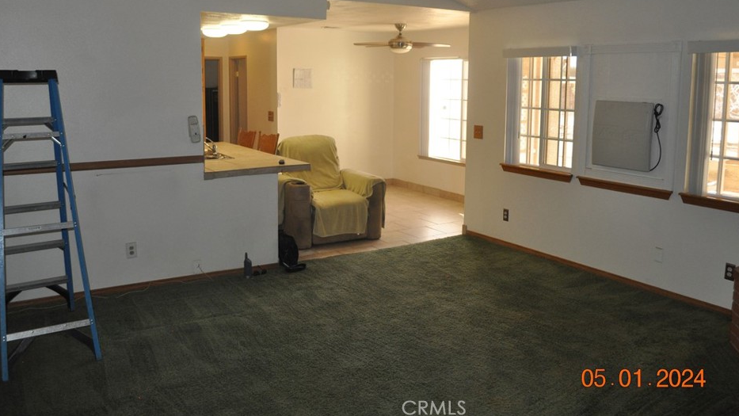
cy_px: 150
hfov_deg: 62.6
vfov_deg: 37.5
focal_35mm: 31
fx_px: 608
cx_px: 377
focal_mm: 18
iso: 800
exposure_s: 1/100
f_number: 3.5
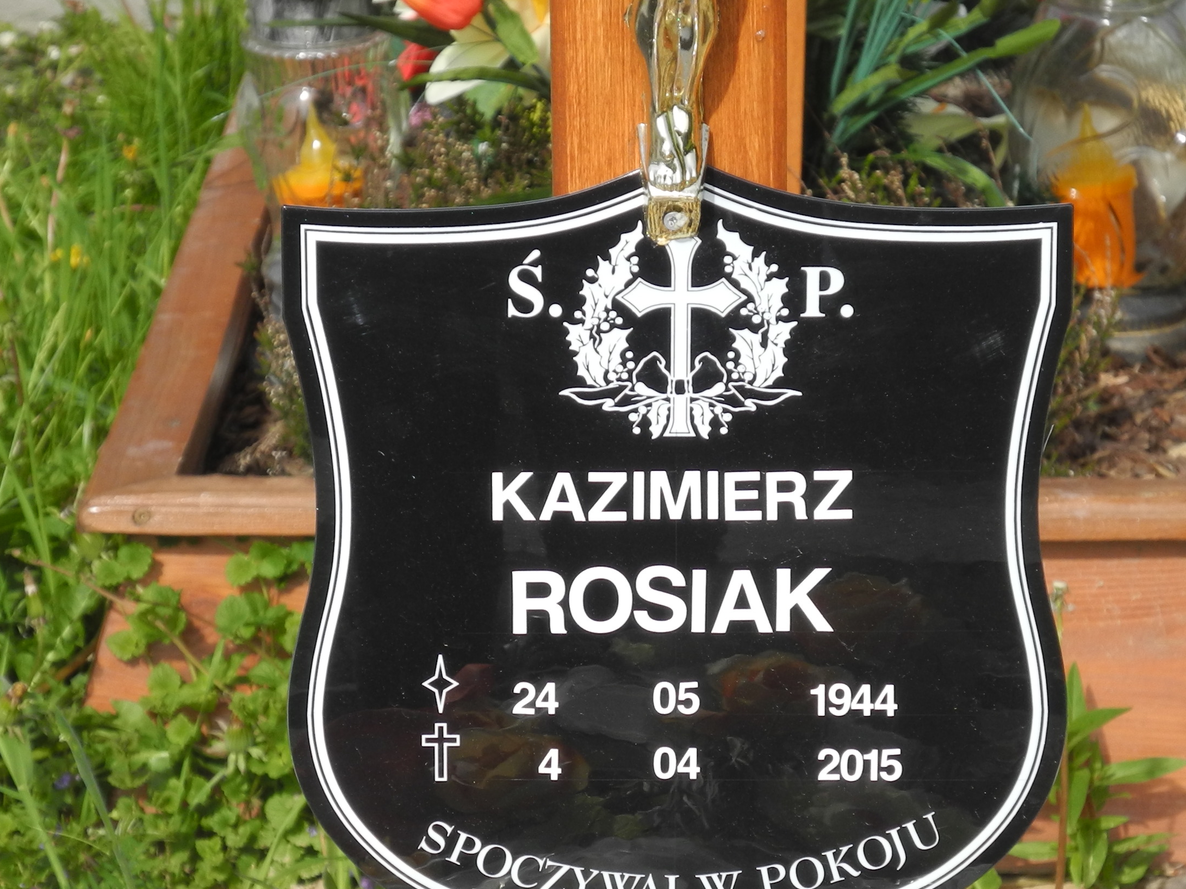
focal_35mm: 199
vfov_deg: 7.5
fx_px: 6818
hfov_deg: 9.9
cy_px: 665
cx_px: 629
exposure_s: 1/640
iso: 100
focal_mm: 25.4
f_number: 4.5
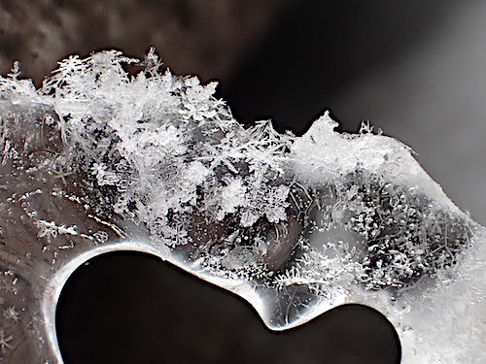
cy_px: 182
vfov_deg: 31.5
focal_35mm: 46
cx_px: 243
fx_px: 646
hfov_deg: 41.2
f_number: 4.5
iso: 100
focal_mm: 8.41
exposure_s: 1/200
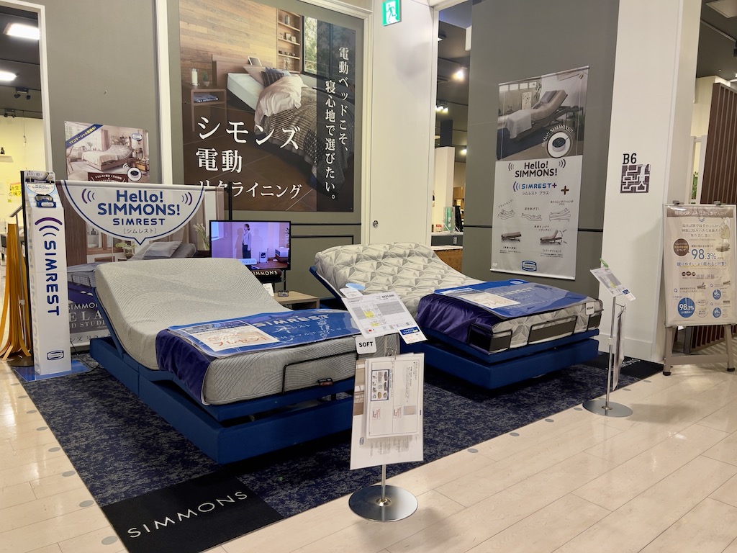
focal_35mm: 26
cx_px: 368
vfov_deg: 53.1
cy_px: 276
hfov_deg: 67.3
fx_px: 554
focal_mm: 5.7
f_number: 1.5
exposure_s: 1/60
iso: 80
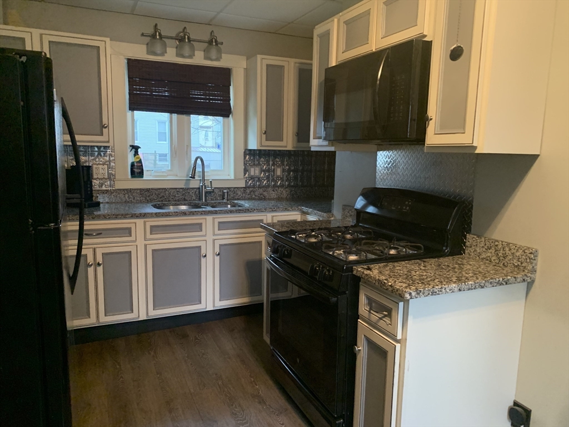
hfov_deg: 67.3
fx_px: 427
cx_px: 284
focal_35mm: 26
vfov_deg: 53.1
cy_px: 214
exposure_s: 1/30
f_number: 1.8
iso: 640
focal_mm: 4.25
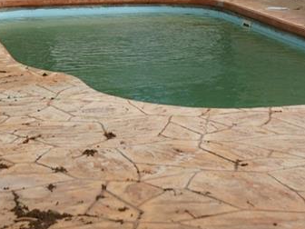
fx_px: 1057
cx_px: 151
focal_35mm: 120
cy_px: -194
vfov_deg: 11.4
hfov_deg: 16.4
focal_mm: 35
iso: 100
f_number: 8
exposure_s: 1/320
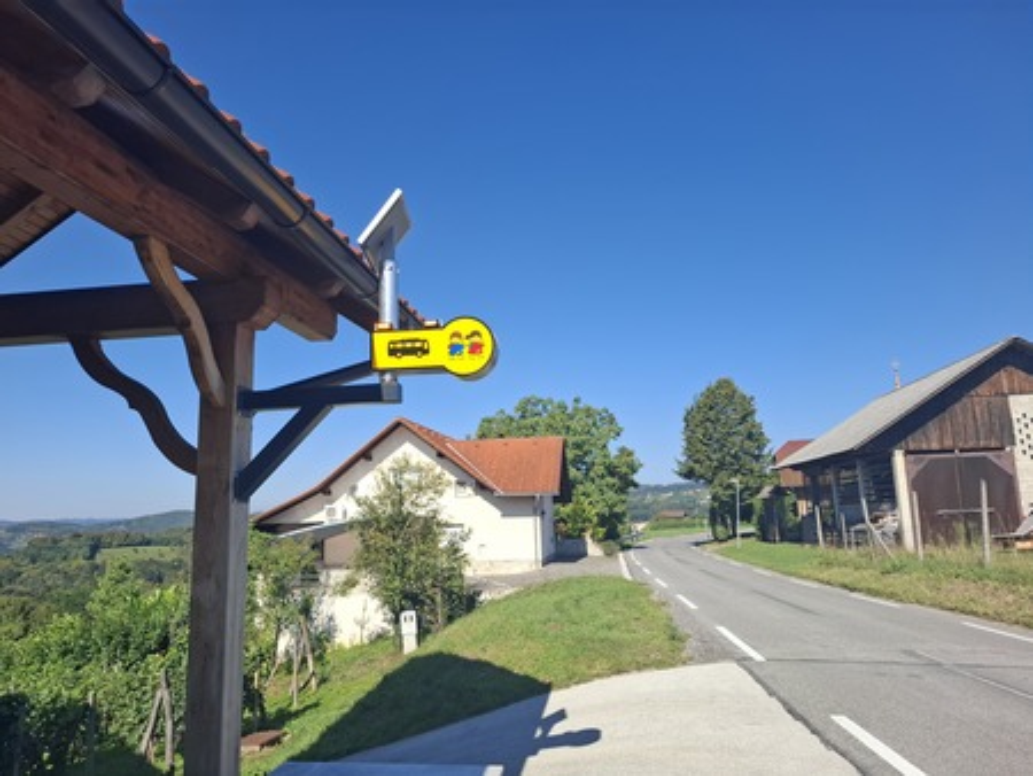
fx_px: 687
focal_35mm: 23
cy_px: 388
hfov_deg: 73.9
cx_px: 516
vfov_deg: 58.9
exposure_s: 1/1812
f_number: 1.8
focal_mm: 5.54
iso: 50
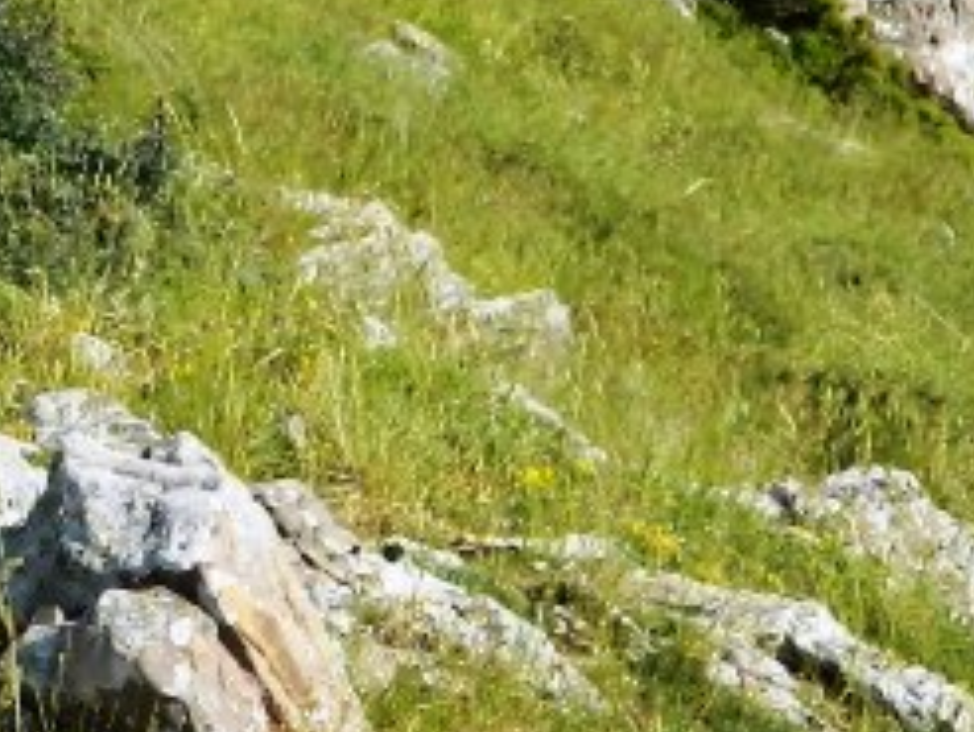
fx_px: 10703
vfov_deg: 3.9
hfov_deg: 5.2
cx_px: 36
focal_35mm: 380
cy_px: -467
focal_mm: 12.6
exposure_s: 1/800
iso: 80
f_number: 4
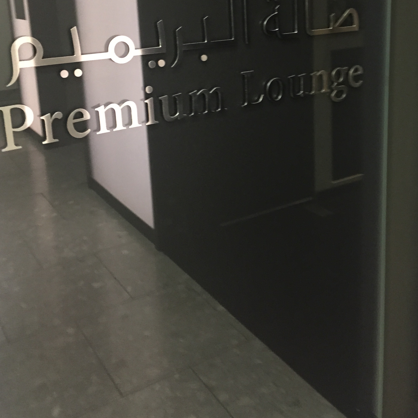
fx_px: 546
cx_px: 215
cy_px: 108
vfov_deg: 40.7
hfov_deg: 41.9
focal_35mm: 40
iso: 250
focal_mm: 4.15
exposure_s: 1/24
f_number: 2.2
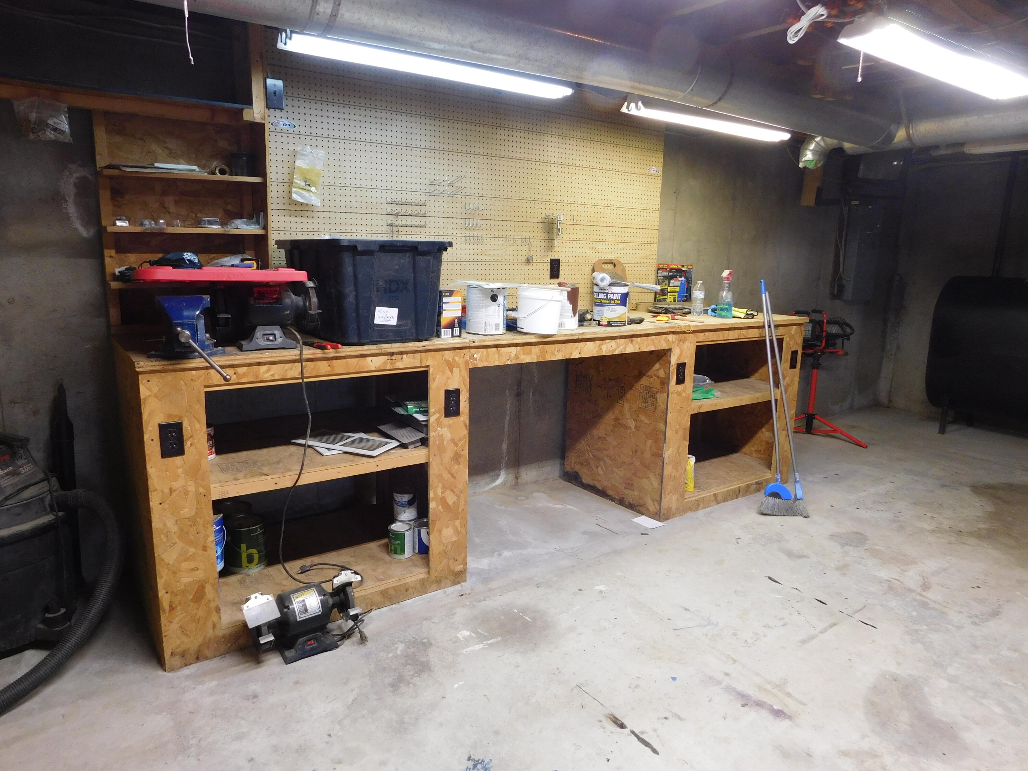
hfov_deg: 73.9
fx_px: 683
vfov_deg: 58.9
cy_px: 386
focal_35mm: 23
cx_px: 514
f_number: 3
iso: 200
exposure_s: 1/30
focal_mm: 4
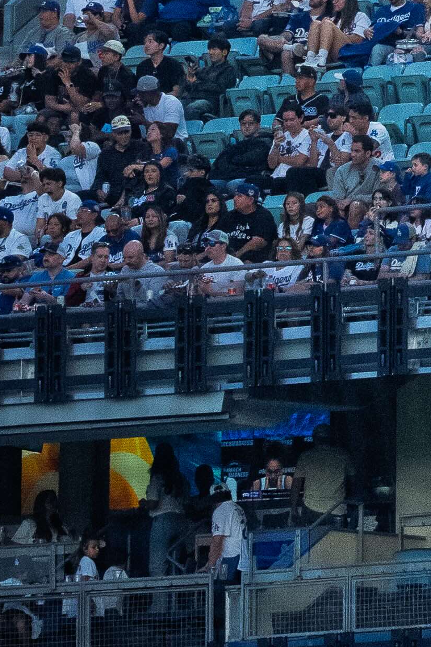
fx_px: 16920
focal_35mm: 942
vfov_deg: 2.2
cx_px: 1116
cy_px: -1000
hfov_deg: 1.5
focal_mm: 135
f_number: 5.6
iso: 2000
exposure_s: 1/1250
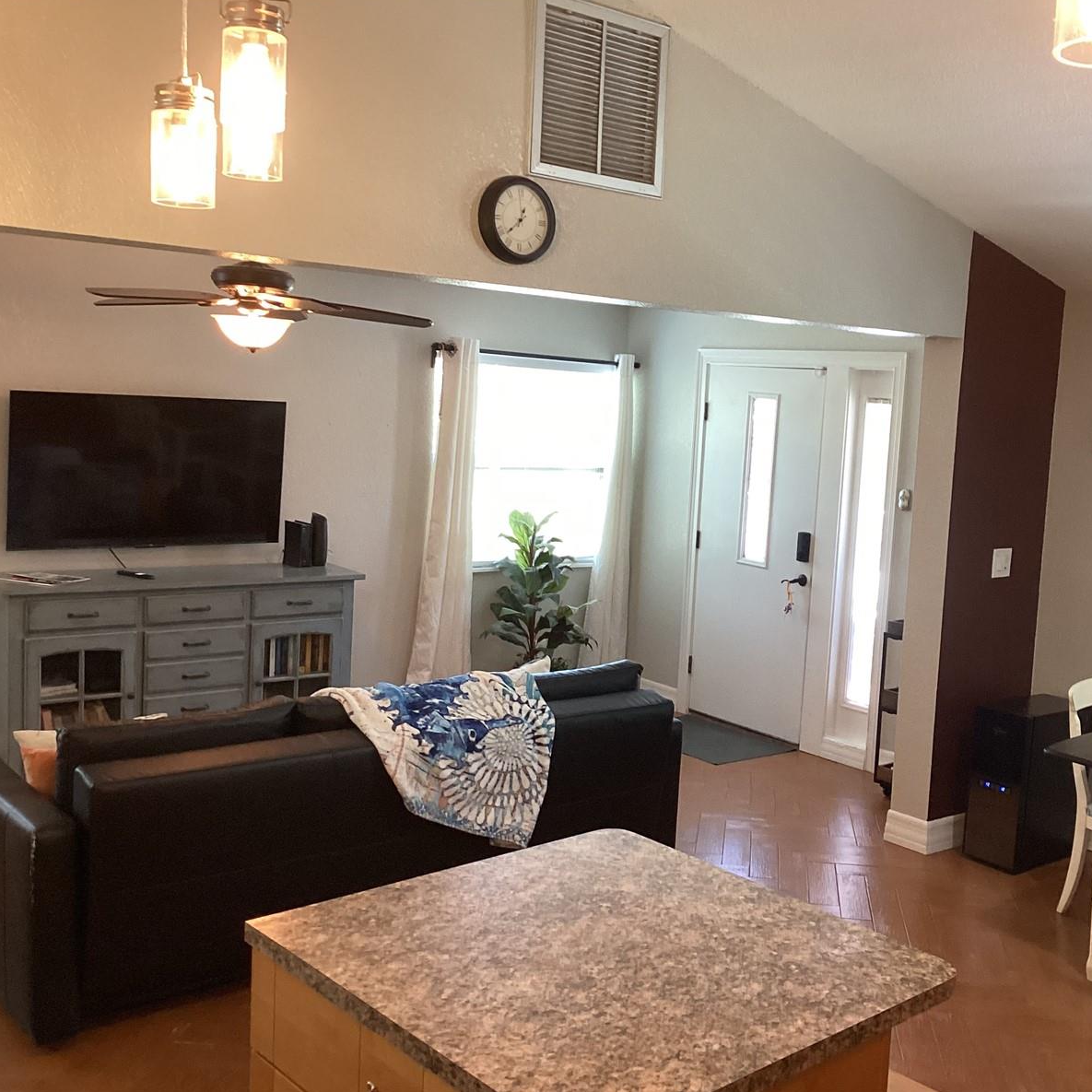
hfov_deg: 44.3
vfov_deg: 44.9
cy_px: 544
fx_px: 1321
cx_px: 719
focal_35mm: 37
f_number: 2.4
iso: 125
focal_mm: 3.3
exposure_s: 1/50
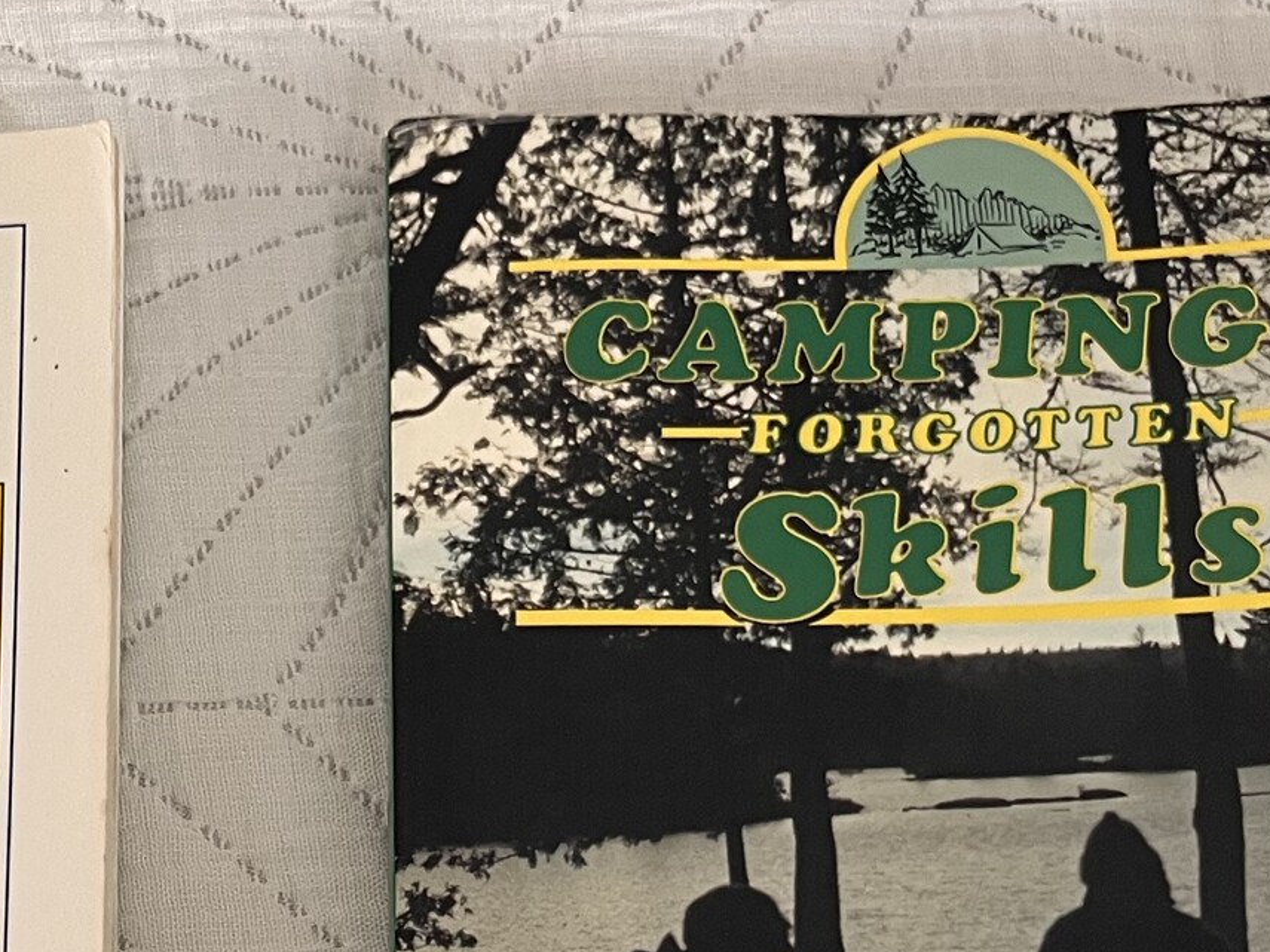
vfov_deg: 18.8
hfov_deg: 25.3
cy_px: 957
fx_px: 2788
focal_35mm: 76
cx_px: 294
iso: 200
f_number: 1.6
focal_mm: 5.1
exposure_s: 1/60
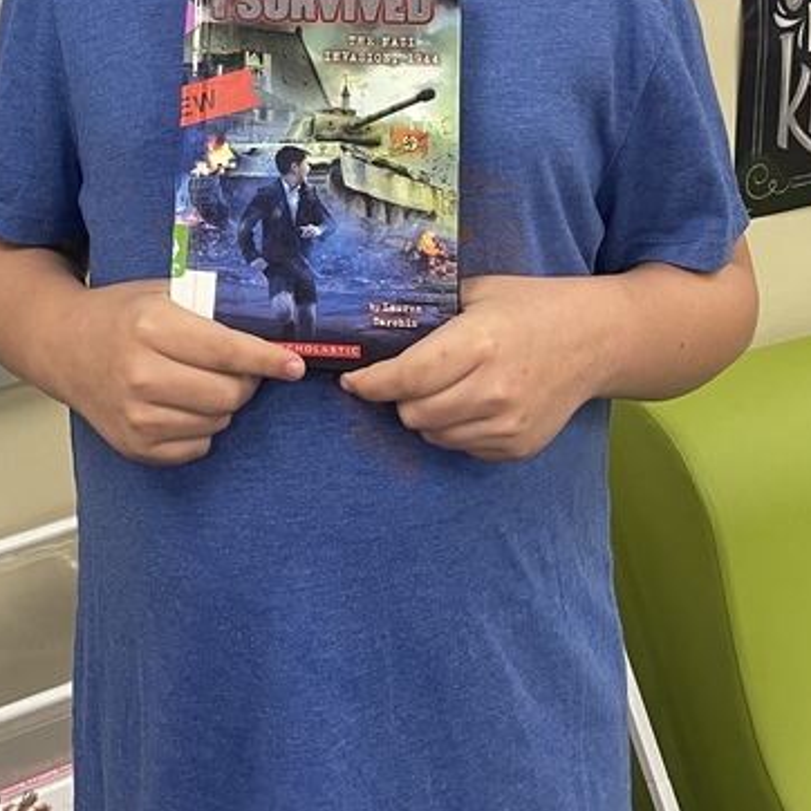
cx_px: 197
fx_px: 1723
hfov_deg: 26.1
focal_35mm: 65
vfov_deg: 24.8
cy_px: -67
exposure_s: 1/99
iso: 125
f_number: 1.6
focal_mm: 4.2
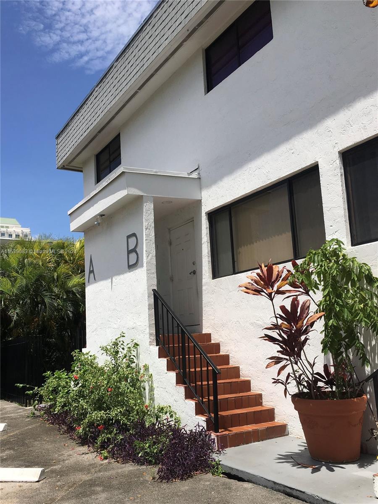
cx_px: 189
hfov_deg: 48.2
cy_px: 252
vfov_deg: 61.7
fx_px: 422
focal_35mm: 29
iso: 25
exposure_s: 1/2404
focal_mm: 4.15
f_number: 2.2
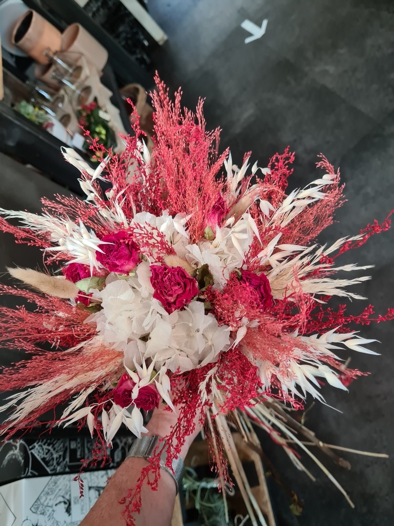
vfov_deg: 67.3
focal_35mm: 26
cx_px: 197
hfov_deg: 53.1
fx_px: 395
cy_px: 263
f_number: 1.8
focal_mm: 5.4
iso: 250
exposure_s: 1/50
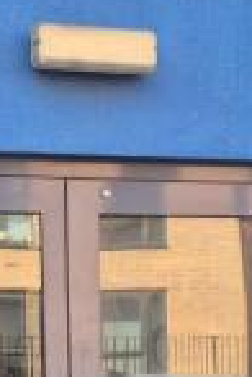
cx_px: 104
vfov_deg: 19.8
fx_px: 997
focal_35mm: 95
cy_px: 483
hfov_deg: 14.4
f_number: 1.8
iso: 64
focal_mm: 5.4
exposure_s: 1/180
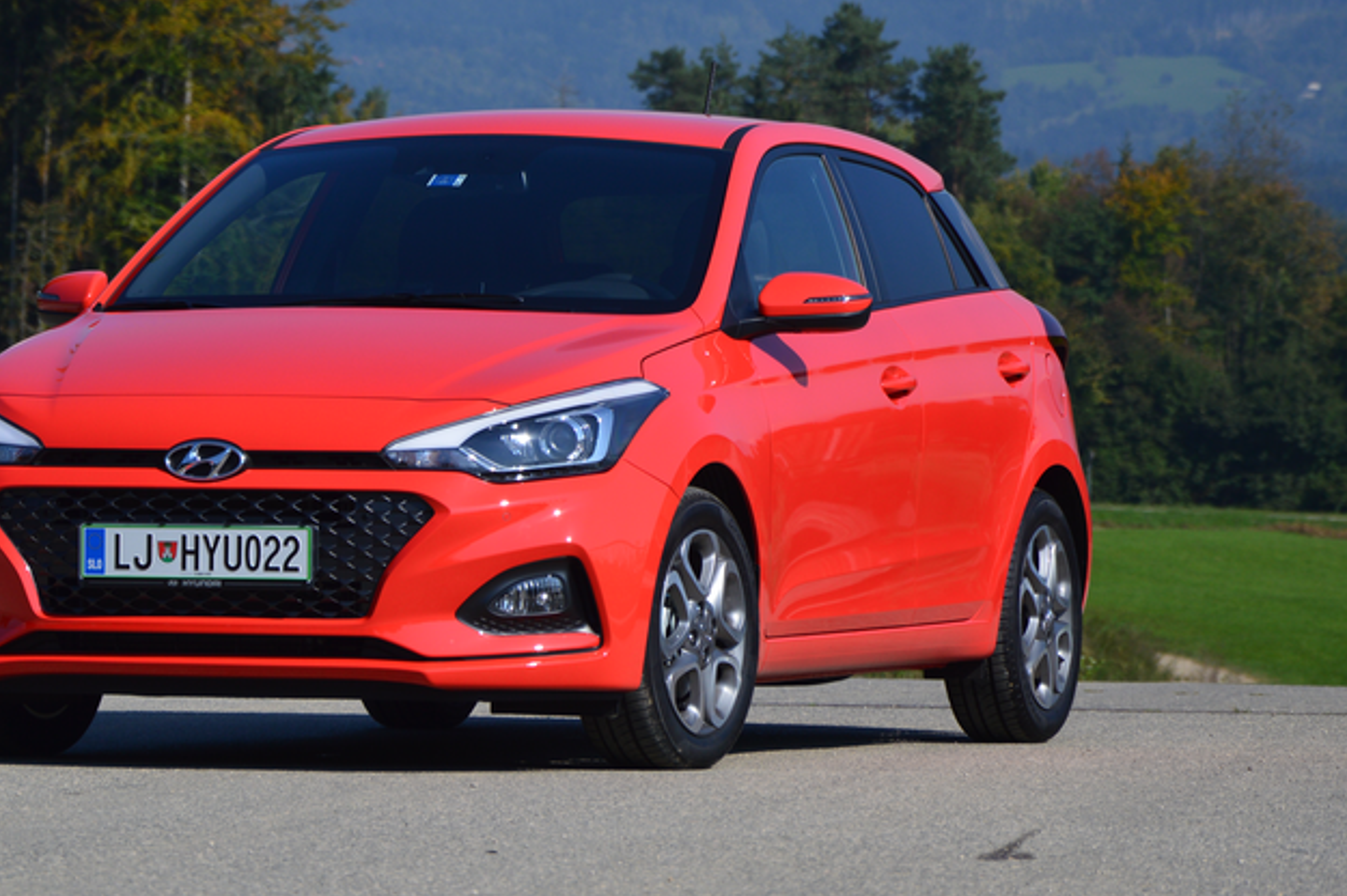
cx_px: 474
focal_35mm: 237
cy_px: 285
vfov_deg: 5.8
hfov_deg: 8.7
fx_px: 8853
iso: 100
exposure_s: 1/800
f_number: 7.1
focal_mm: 105
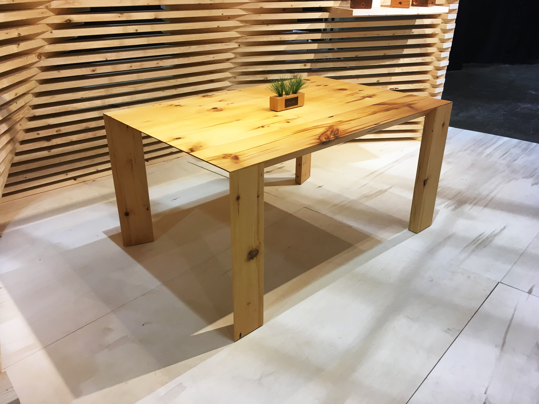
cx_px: 270
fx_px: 452
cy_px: 202
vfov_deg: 48.2
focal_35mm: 29
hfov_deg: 61.7
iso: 50
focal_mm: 4.15
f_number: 2.2
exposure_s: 1/30
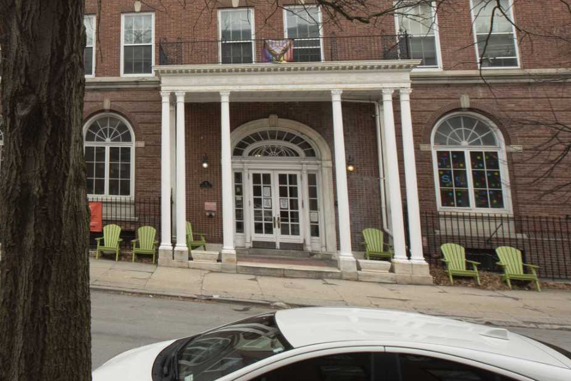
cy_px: 59
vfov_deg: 36.2
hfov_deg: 48.9
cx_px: 62
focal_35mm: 35
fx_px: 555
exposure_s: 1/80
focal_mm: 16
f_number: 16
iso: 800
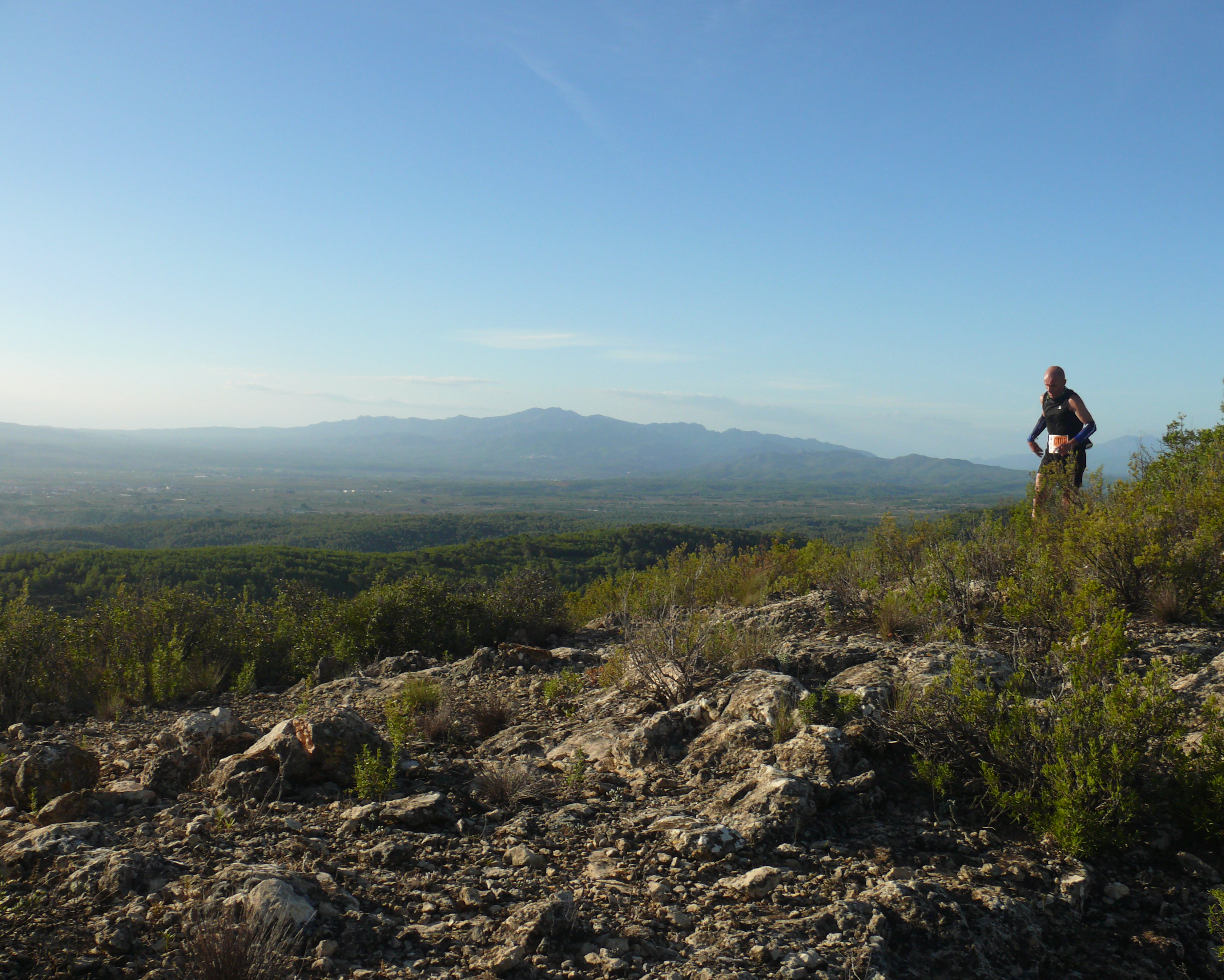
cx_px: 661
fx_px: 1340
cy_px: 490
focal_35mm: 37
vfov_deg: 40.1
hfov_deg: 49.0
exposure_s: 1/200
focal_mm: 7.4
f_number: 5
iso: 100
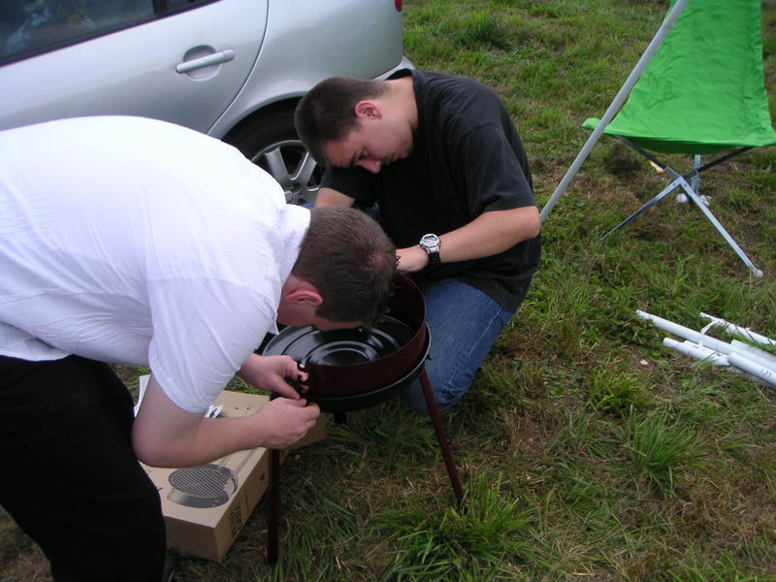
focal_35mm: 38
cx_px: 388
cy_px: 291
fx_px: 852
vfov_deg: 37.7
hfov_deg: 49.0
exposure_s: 1/45
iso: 80
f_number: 2.8
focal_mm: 6
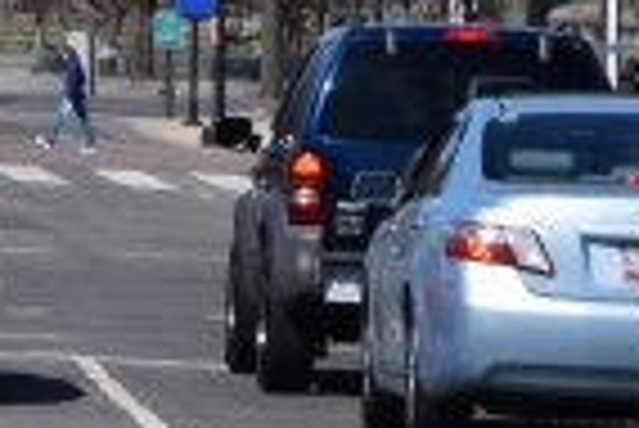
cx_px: -450
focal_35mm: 518
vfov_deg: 2.6
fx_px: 9204
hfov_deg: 3.9
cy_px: -784
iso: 200
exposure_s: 1/500
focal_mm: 48
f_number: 11
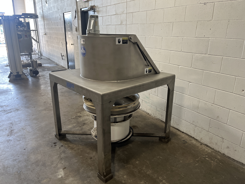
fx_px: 184
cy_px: 92
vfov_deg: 53.1
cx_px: 122
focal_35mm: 26
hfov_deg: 67.3
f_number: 1.6
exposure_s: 1/120
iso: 125
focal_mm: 5.1
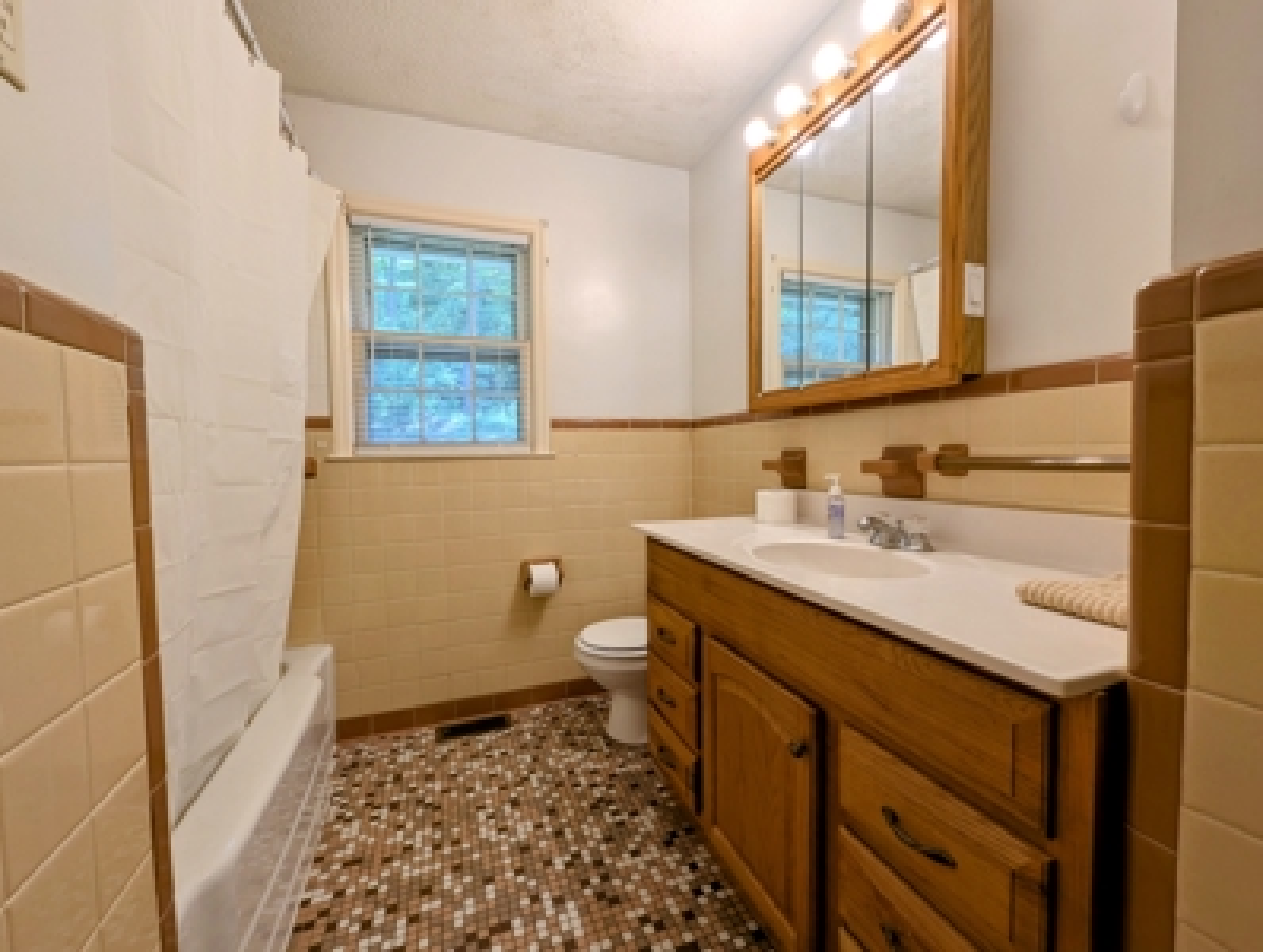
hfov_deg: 106.1
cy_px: 476
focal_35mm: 13
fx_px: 475
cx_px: 632
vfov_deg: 90.1
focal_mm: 1.95
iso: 81
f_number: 2.2
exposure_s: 1/120
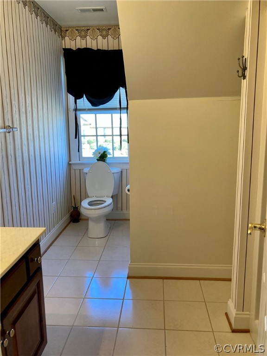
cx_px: 134
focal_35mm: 28
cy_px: 178
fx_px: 288
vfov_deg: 63.4
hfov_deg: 49.7
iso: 100
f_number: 1.8
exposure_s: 1/60
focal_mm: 3.99
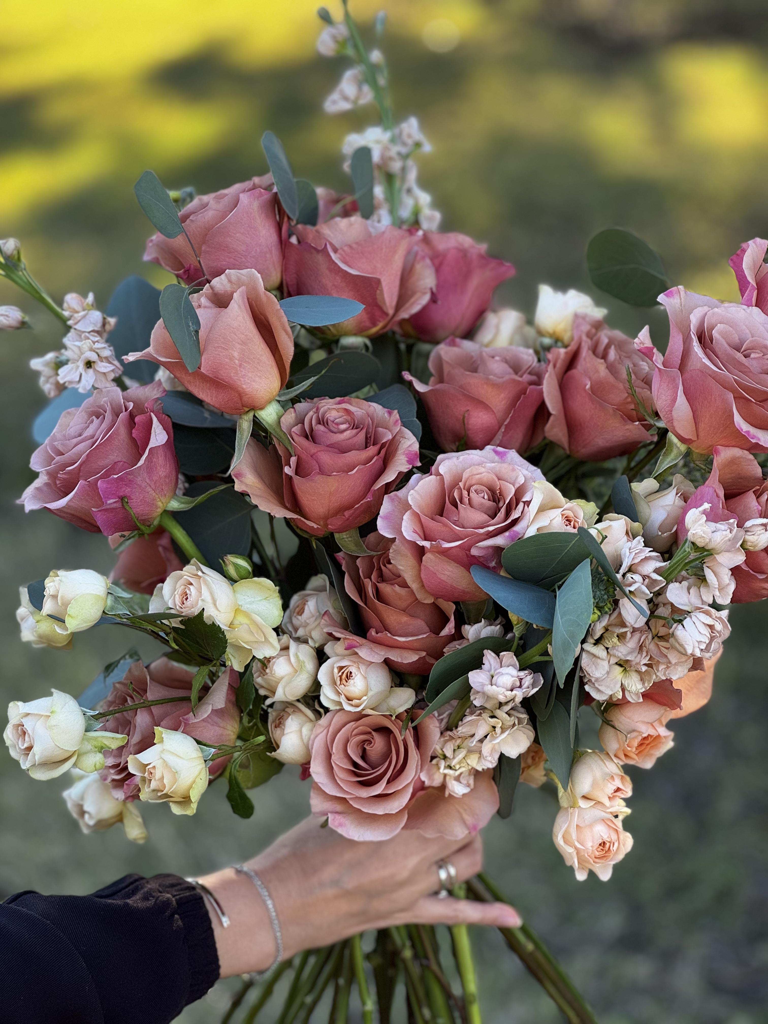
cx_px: 384
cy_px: 512
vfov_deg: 25.3
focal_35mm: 77
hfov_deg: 19.1
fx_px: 2278
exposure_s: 1/99
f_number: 2.8
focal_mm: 9
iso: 50
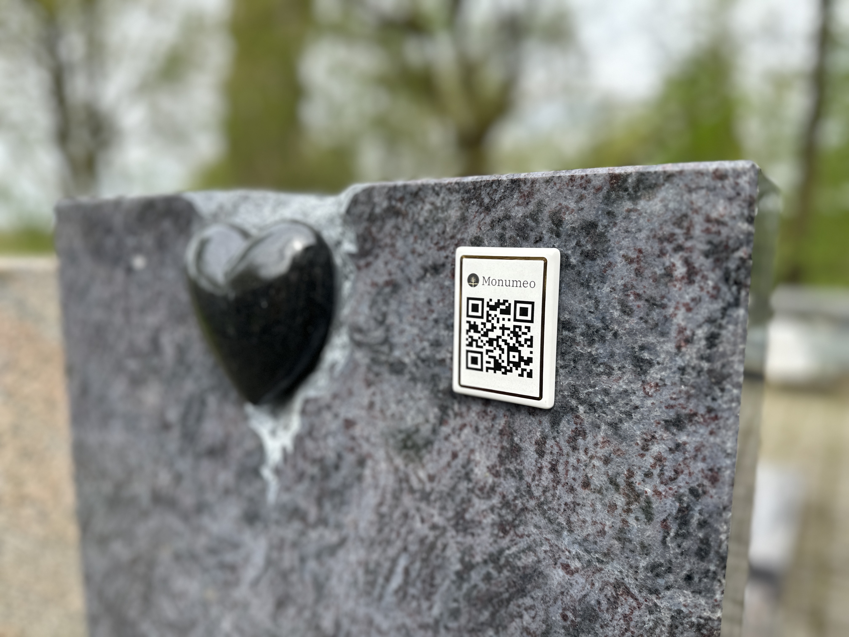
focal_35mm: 24
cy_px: 318
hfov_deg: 71.6
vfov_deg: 56.8
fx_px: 589
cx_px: 424
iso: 80
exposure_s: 1/1119
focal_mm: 6.86
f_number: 1.78
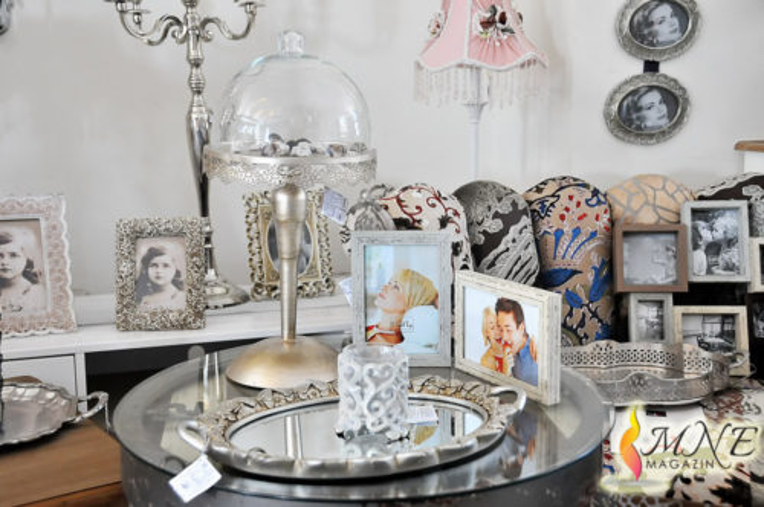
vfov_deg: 28.0
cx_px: 382
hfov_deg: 41.2
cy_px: 254
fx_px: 1017
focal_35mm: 48
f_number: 4.5
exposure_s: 1/25
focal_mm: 32
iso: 1250
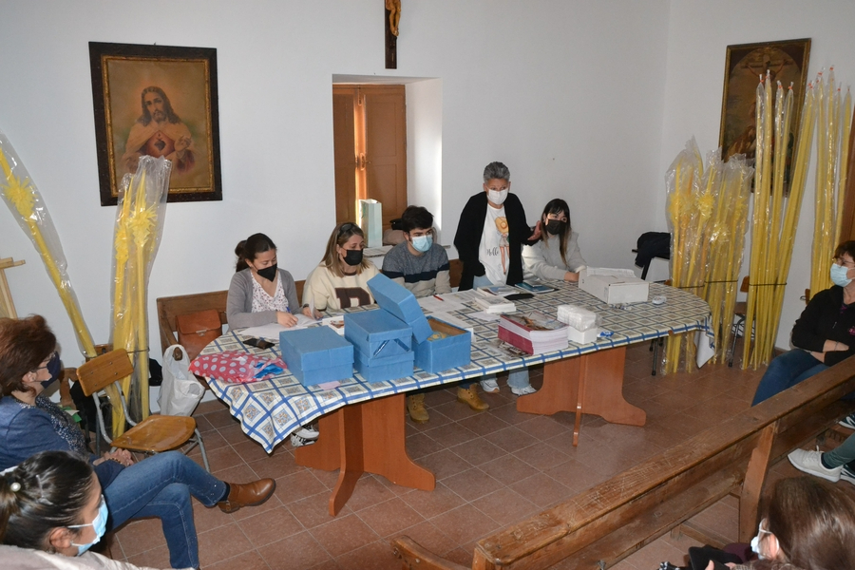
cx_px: 428
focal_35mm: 27
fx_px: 641
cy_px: 285
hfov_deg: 67.4
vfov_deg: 47.9
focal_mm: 18
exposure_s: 1/60
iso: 3200
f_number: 7.1
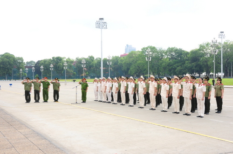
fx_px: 252
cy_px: 77
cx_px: 116
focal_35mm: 39
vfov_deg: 34.1
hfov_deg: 49.6
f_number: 9
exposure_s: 1/125
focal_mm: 26
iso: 200
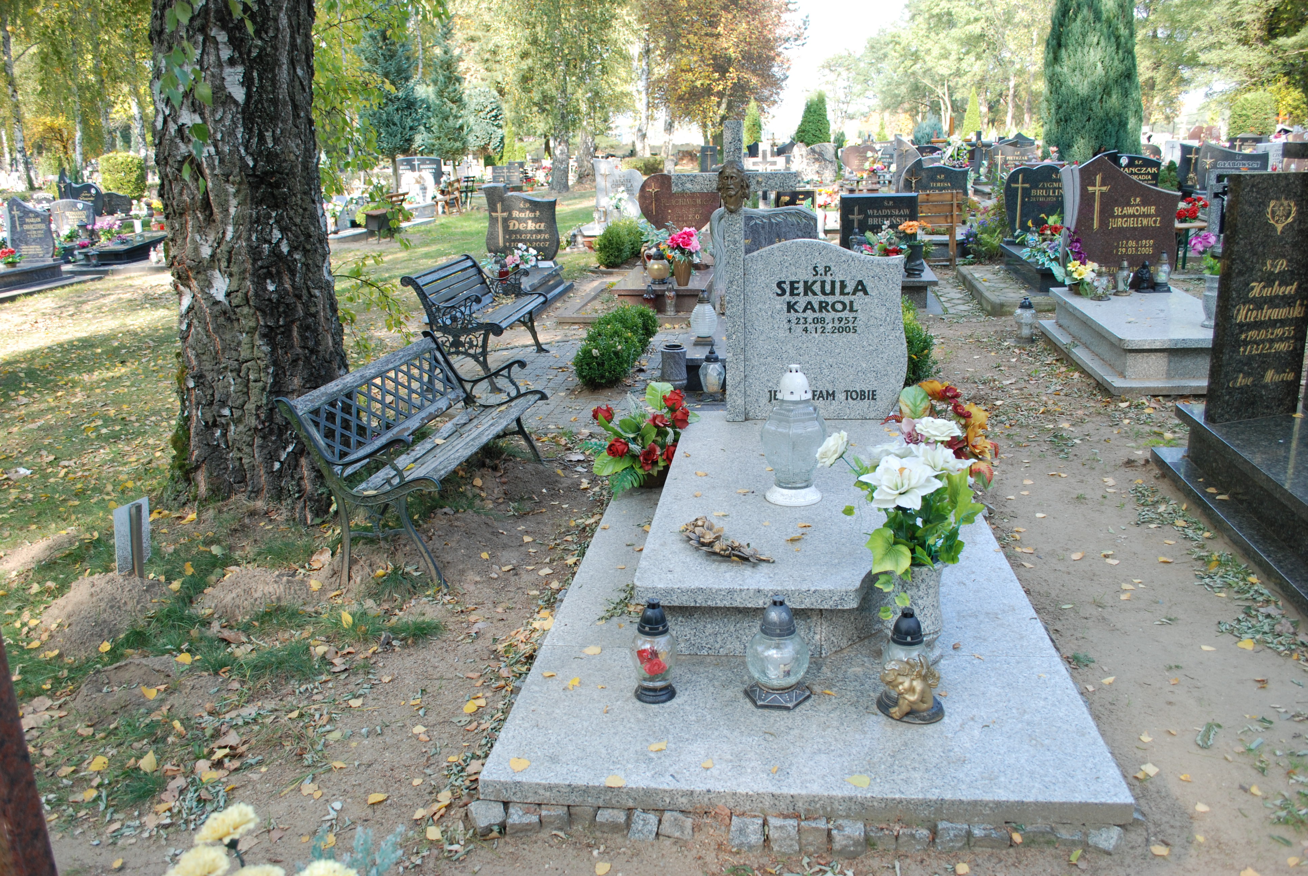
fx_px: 982
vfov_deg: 48.0
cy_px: 438
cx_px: 654
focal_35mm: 27
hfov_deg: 67.3
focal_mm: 18
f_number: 5.6
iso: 200
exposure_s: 1/125
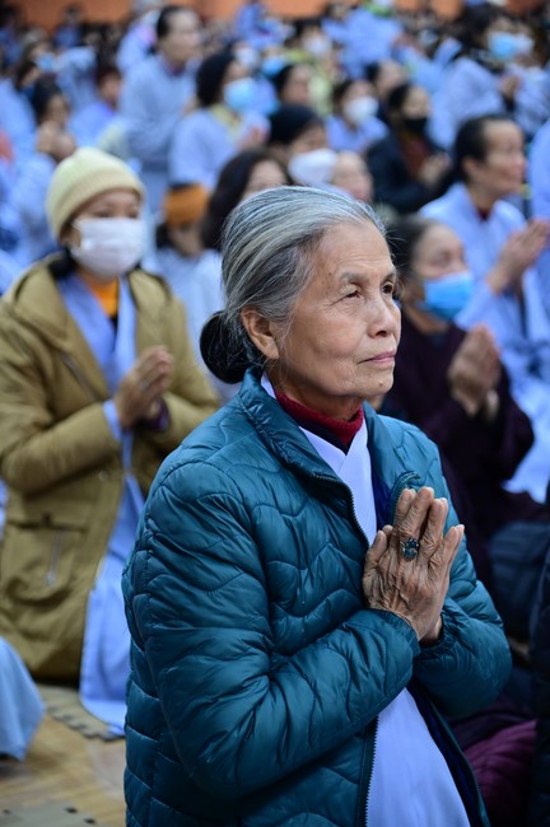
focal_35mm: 86
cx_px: 275
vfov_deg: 23.7
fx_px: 1975
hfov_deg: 15.9
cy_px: 414
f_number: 4
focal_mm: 86
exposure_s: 1/100
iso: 4000
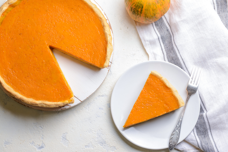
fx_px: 443
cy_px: 76
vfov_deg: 19.5
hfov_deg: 28.8
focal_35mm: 70
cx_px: 114
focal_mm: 70
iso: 200
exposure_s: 1/160
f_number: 7.1
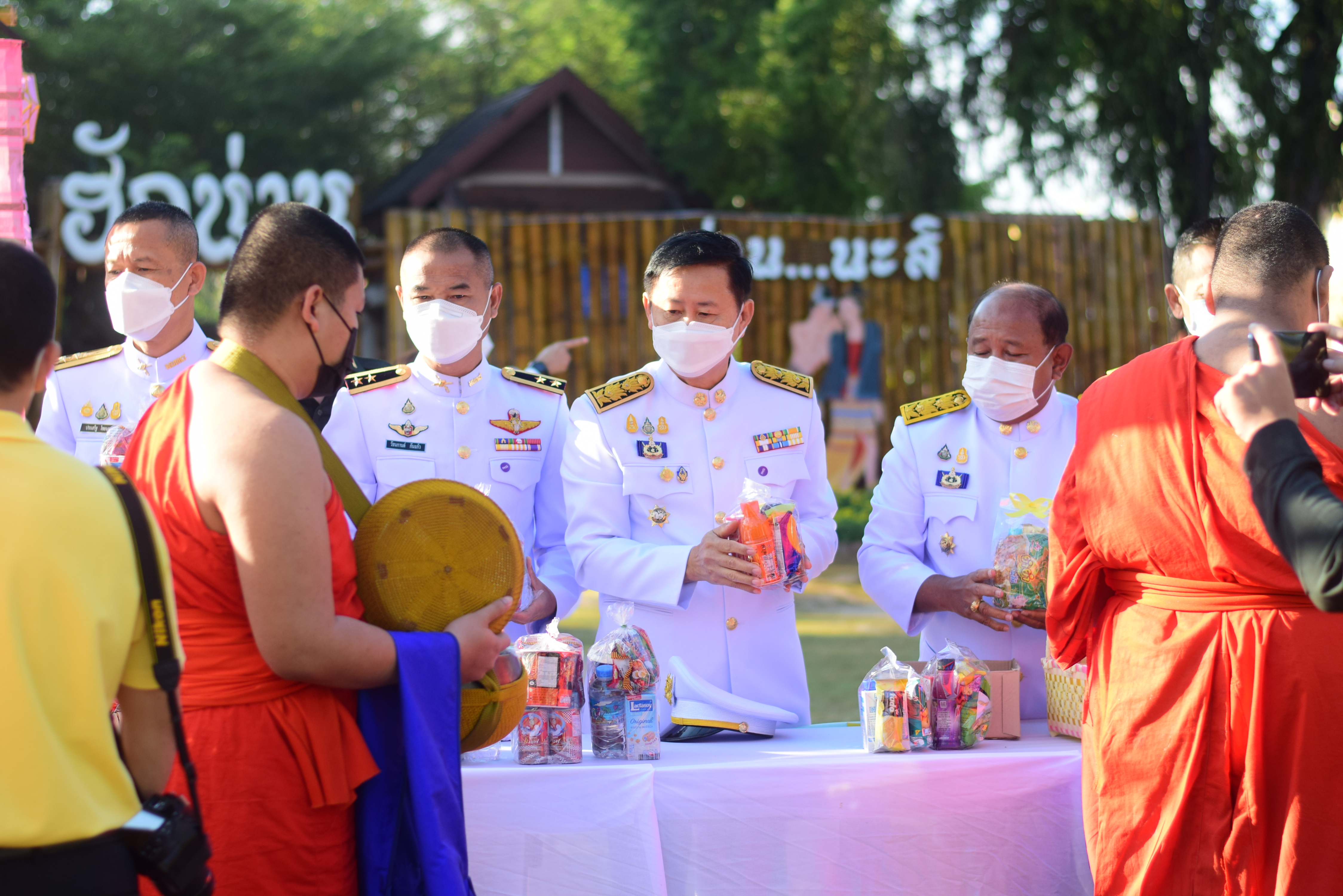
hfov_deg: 27.0
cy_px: 448
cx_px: 672
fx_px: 2798
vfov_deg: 18.2
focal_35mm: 75
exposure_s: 1/1250
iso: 250
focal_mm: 50
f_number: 2.5
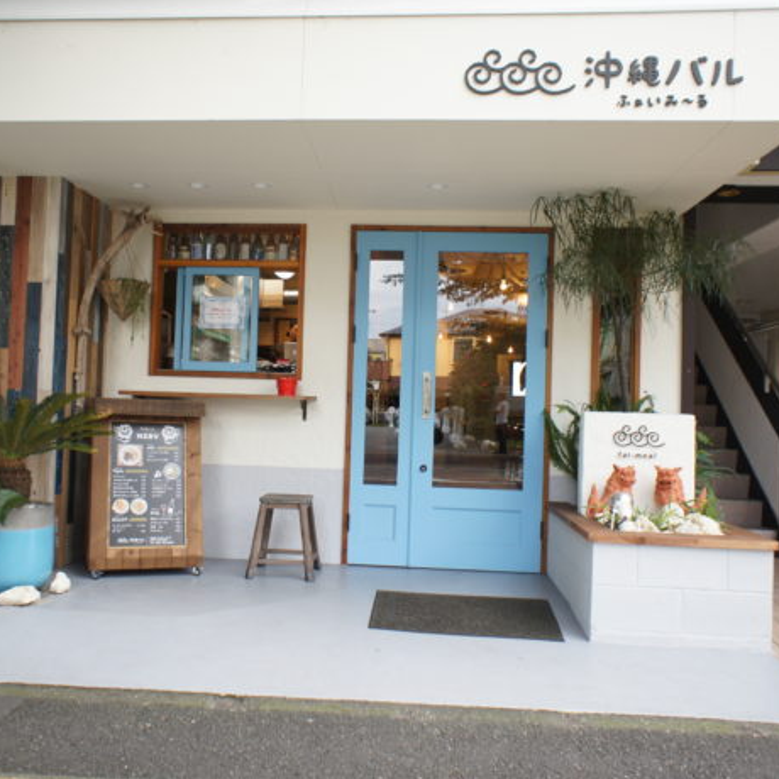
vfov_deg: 52.5
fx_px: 789
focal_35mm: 31
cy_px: 387
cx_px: 337
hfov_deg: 52.4
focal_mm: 16
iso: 200
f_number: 2.8
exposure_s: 1/125
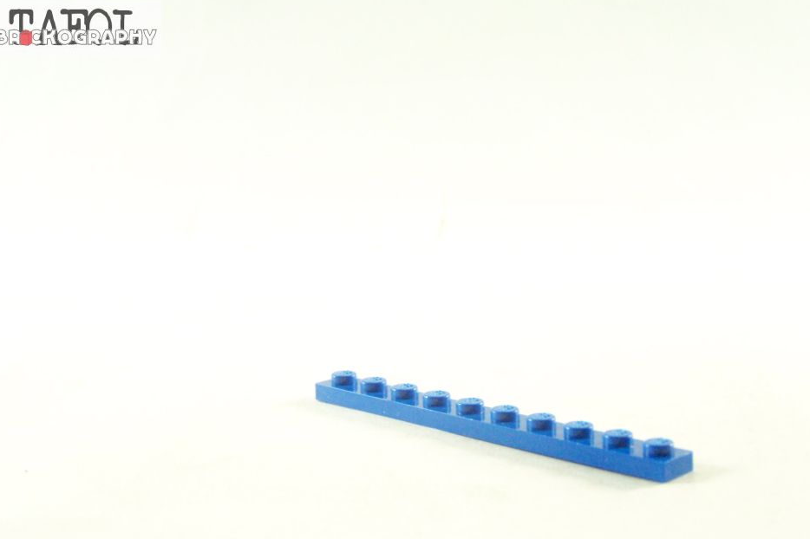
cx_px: 424
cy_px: 324
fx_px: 1642
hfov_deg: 27.7
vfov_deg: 18.6
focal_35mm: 73
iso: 400
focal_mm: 10.7
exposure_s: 1/60
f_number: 3.2
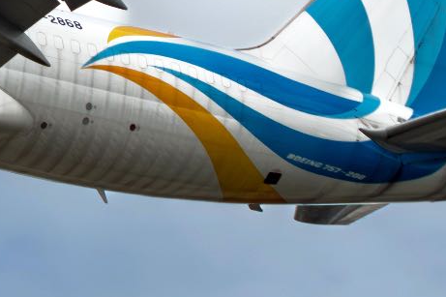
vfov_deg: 1.4
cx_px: -258
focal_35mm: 987
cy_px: -104
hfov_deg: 2.1
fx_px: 12223
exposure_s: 1/2500
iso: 250
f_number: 8
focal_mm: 175
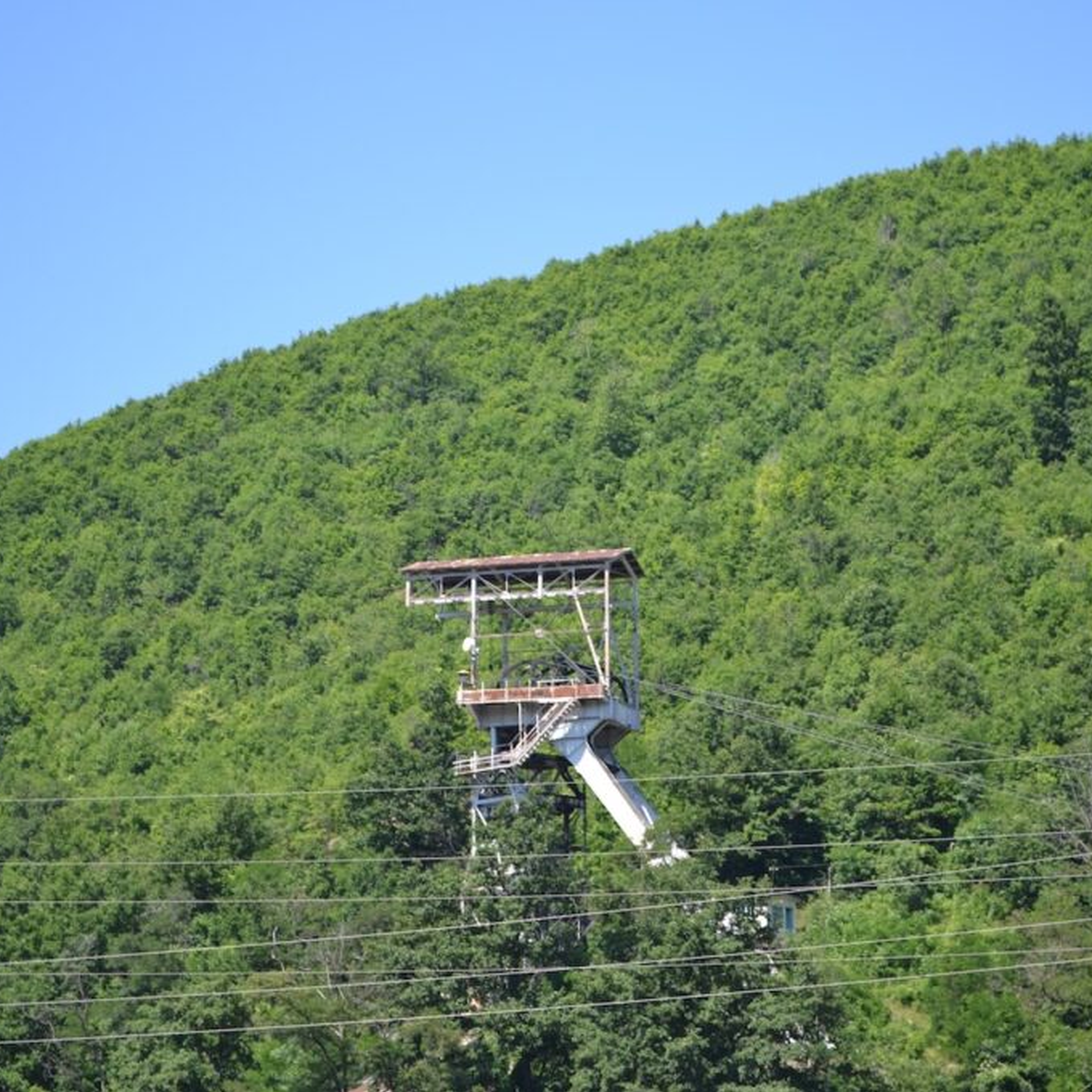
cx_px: 594
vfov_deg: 16.5
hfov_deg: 16.5
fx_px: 3770
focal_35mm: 106
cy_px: 545
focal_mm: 55
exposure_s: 1/160
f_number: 6.3
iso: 100
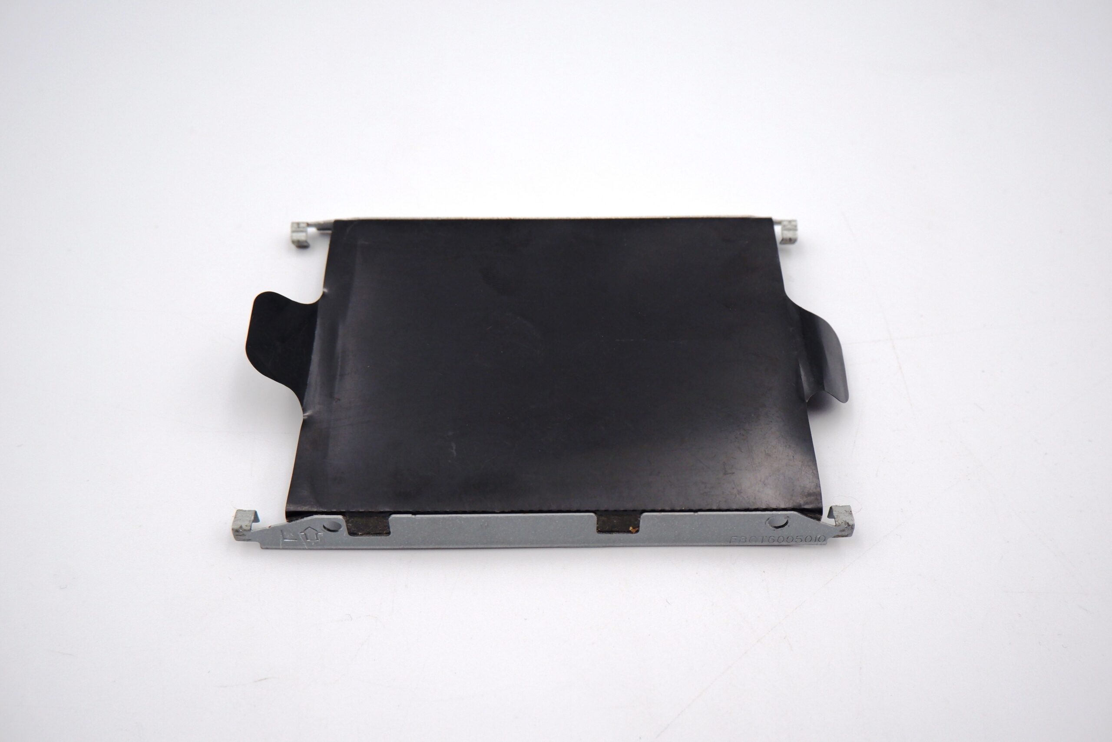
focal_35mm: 33
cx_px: 556
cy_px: 371
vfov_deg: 40.0
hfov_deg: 57.2
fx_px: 1019
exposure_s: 1/420
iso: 800
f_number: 7.1
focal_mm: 22.8
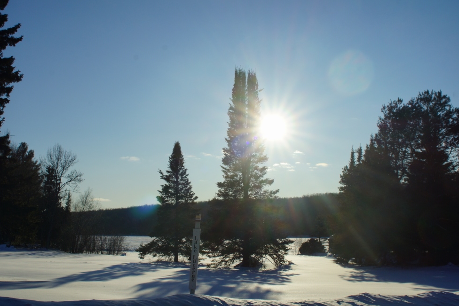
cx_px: 227
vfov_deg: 31.2
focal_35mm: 43
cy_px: 155
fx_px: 548
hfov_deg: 45.4
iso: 100
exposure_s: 1/200
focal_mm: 28
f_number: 13
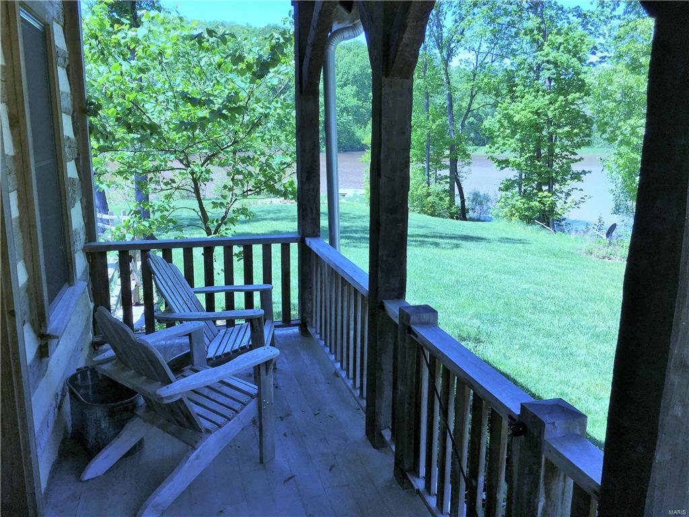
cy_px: 258
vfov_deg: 48.2
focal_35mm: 29
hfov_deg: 61.7
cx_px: 344
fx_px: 577
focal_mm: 4.15
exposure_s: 1/439
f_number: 2.2
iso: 25
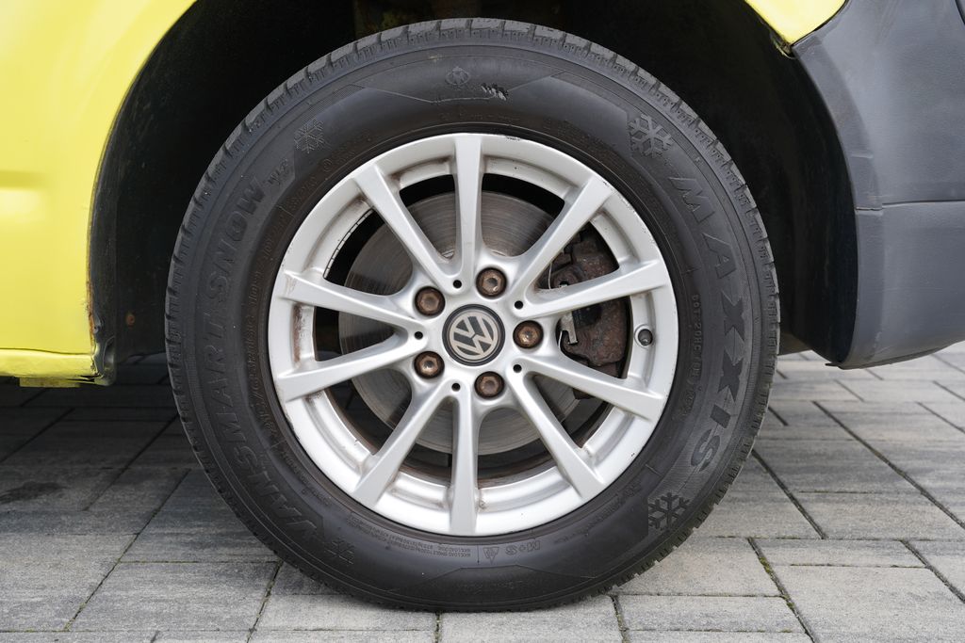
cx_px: 482
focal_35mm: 47
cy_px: 322
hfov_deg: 41.9
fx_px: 1260
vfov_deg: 28.7
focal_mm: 47
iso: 100
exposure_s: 1/200
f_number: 5.6
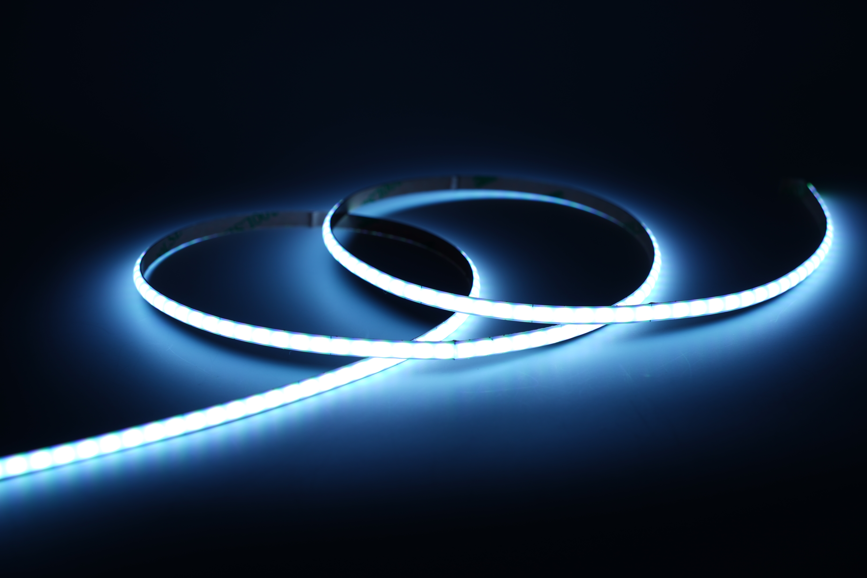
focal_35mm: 78
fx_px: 1878
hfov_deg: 26.0
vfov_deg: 17.5
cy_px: 289
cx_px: 434
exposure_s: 1/250
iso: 80
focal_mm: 78
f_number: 8
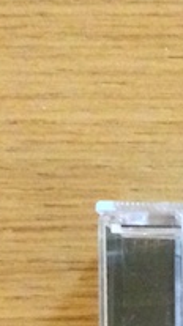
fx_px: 1540
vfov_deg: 11.0
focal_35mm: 178
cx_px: 557
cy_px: 657
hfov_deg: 6.2
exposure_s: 1/15
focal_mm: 4.12
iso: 800
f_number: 2.4
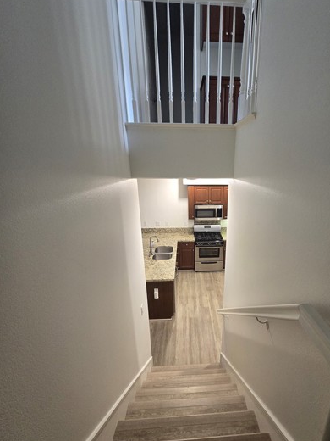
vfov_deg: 94.4
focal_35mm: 16
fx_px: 203
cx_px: 201
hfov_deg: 77.1
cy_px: 232
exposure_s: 1/60
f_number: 2.2
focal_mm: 2.2
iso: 500
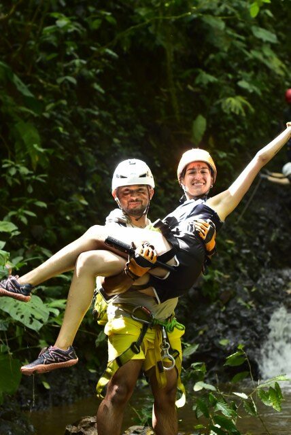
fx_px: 907
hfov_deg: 18.2
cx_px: 146
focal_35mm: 75
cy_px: 218
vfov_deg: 27.0
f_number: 2.8
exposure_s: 1/80
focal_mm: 50
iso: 720
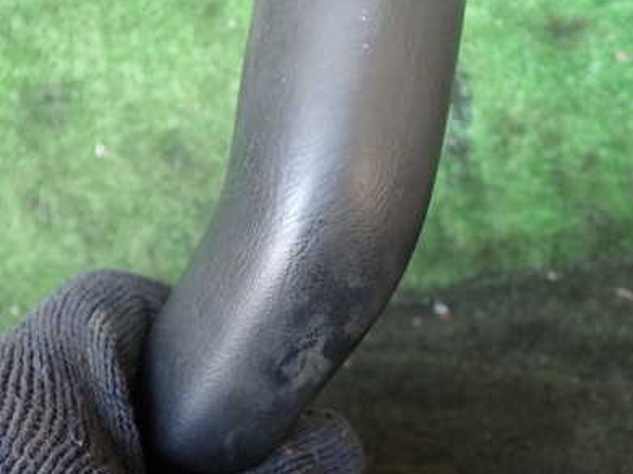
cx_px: 278
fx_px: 841
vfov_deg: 31.3
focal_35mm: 46
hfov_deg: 41.2
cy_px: 160
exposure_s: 1/30
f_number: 2.3
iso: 200
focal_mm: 5.4
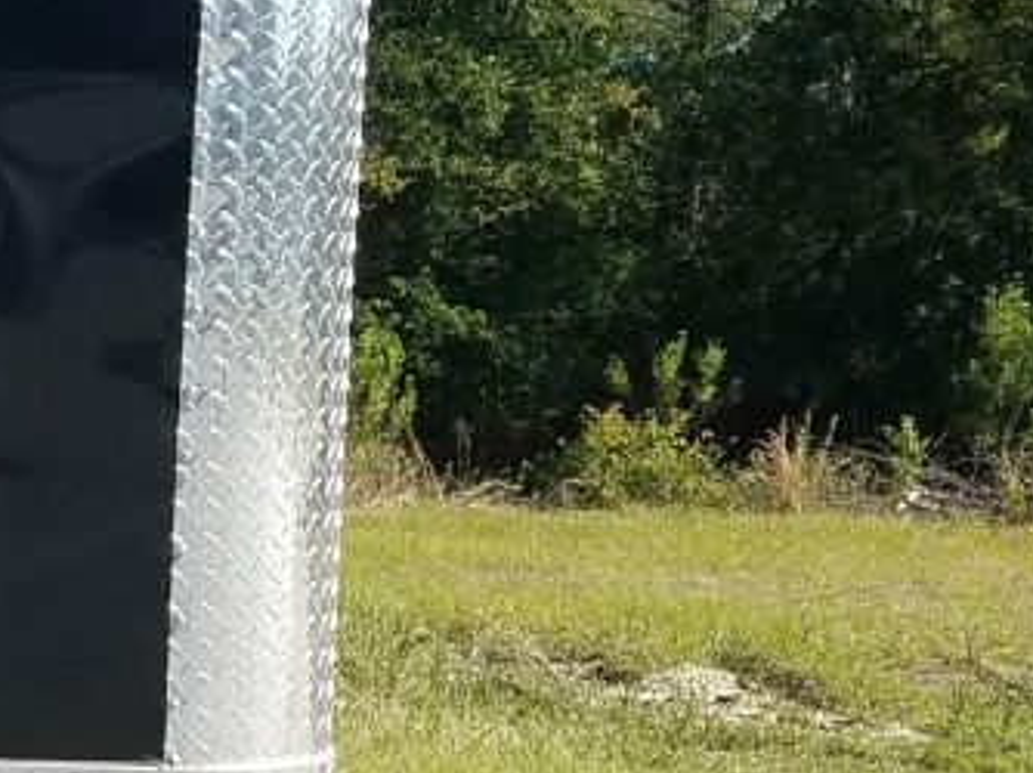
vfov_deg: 13.6
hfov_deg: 15.8
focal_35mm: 109
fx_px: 3250
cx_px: -745
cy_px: 473
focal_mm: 4.2
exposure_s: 1/1380
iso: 40
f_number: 1.7
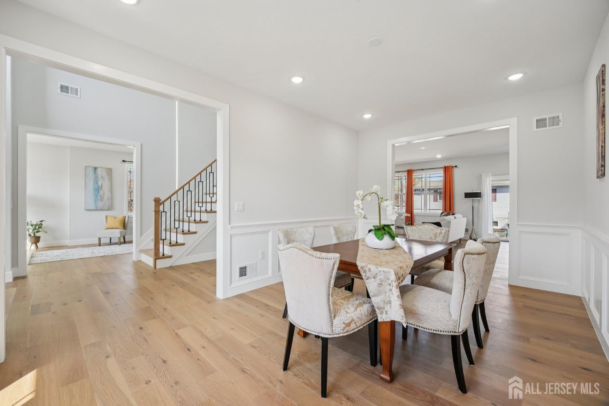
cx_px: 304
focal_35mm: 14
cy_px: 203
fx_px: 237
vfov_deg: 81.2
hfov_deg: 104.3
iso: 250
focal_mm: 14
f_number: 9
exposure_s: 1/30
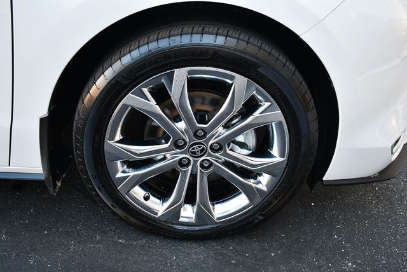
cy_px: 136
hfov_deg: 53.1
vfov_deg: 36.9
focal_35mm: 36
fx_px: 407
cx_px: 204
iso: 720
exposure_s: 1/250
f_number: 3.5
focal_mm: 18
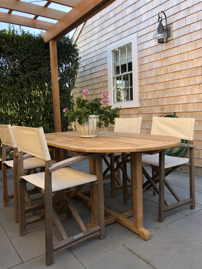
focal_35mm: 29
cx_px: 102
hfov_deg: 48.2
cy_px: 138
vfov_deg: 61.7
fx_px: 226
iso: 20
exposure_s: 1/154
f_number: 1.8
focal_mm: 4
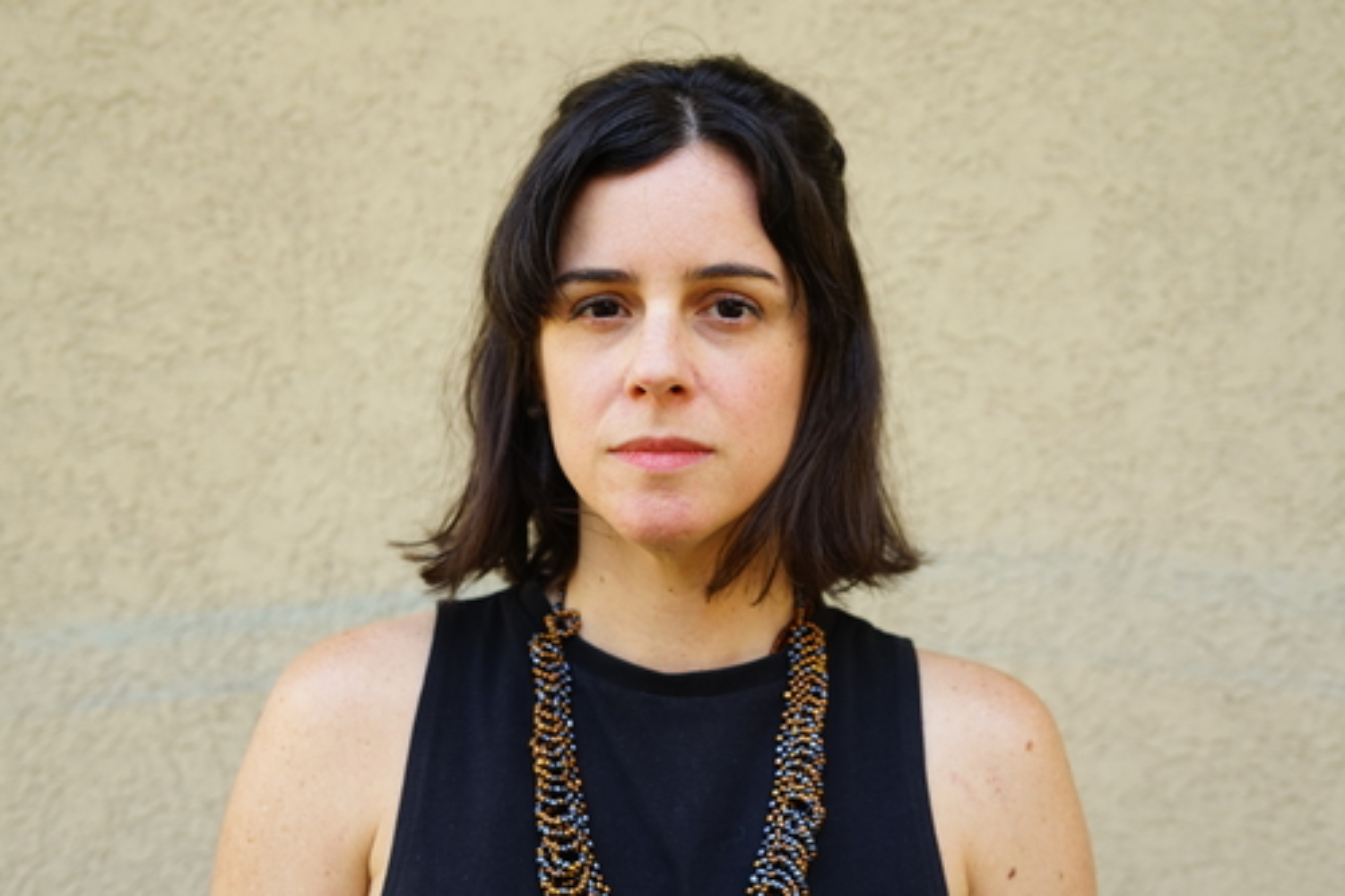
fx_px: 1867
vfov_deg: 27.0
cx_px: 672
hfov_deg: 39.6
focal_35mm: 50
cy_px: 448
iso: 500
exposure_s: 1/250
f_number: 4
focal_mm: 50
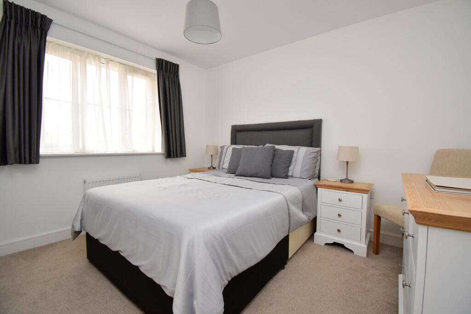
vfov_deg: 77.3
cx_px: 236
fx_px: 196
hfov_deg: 100.4
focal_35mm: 15
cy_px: 157
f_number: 5
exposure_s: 1/200
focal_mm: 10
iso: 500
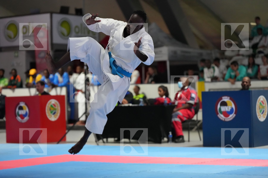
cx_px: 134
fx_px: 796
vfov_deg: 12.8
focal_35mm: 107
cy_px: 89
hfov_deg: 19.1
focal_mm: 107
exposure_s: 1/500
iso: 6400
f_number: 2.8
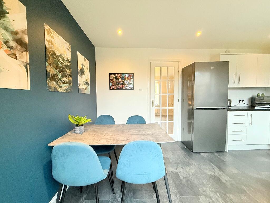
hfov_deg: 102.1
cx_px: 135
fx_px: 109
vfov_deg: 85.7
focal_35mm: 14
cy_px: 102
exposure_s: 1/50
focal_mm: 2.22
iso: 320
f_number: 2.2
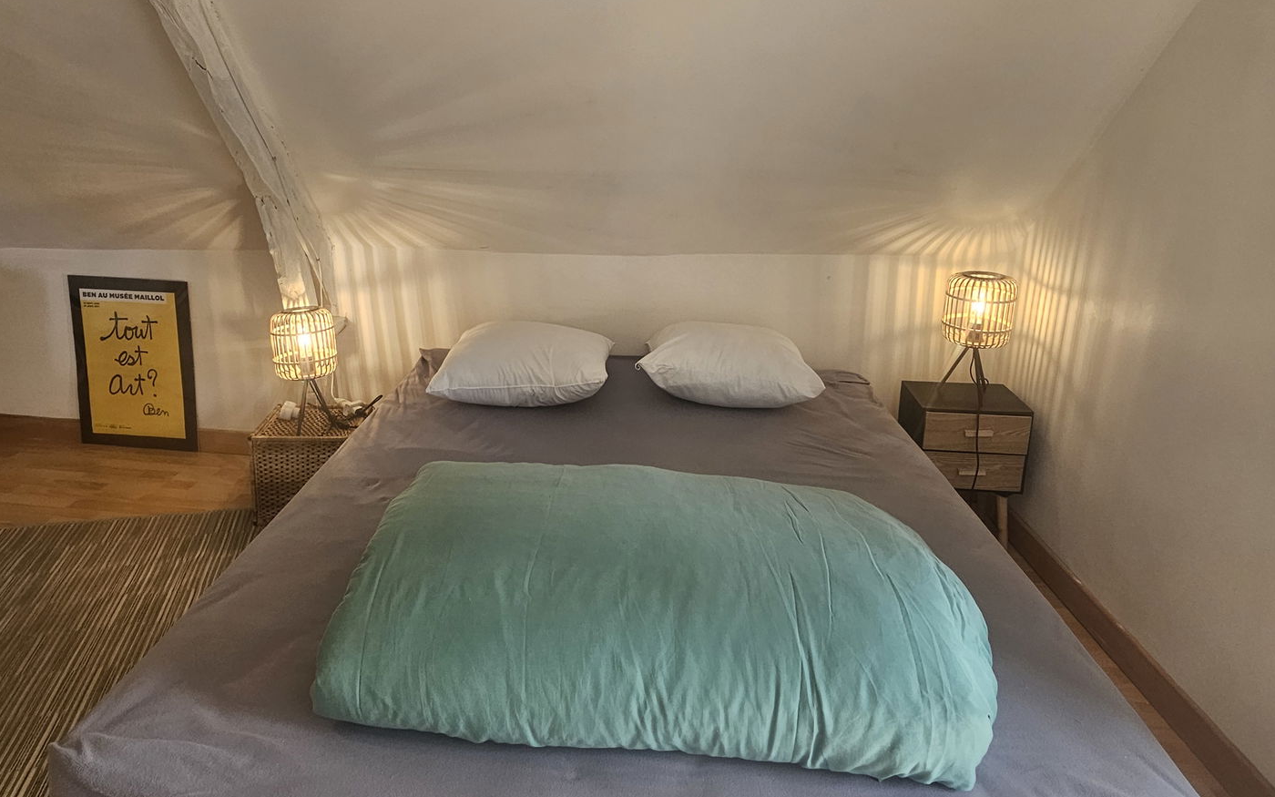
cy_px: 288
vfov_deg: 56.4
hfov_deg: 82.1
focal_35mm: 21
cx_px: 578
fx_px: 730
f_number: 2.2
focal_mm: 2.2
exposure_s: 1/50
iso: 100
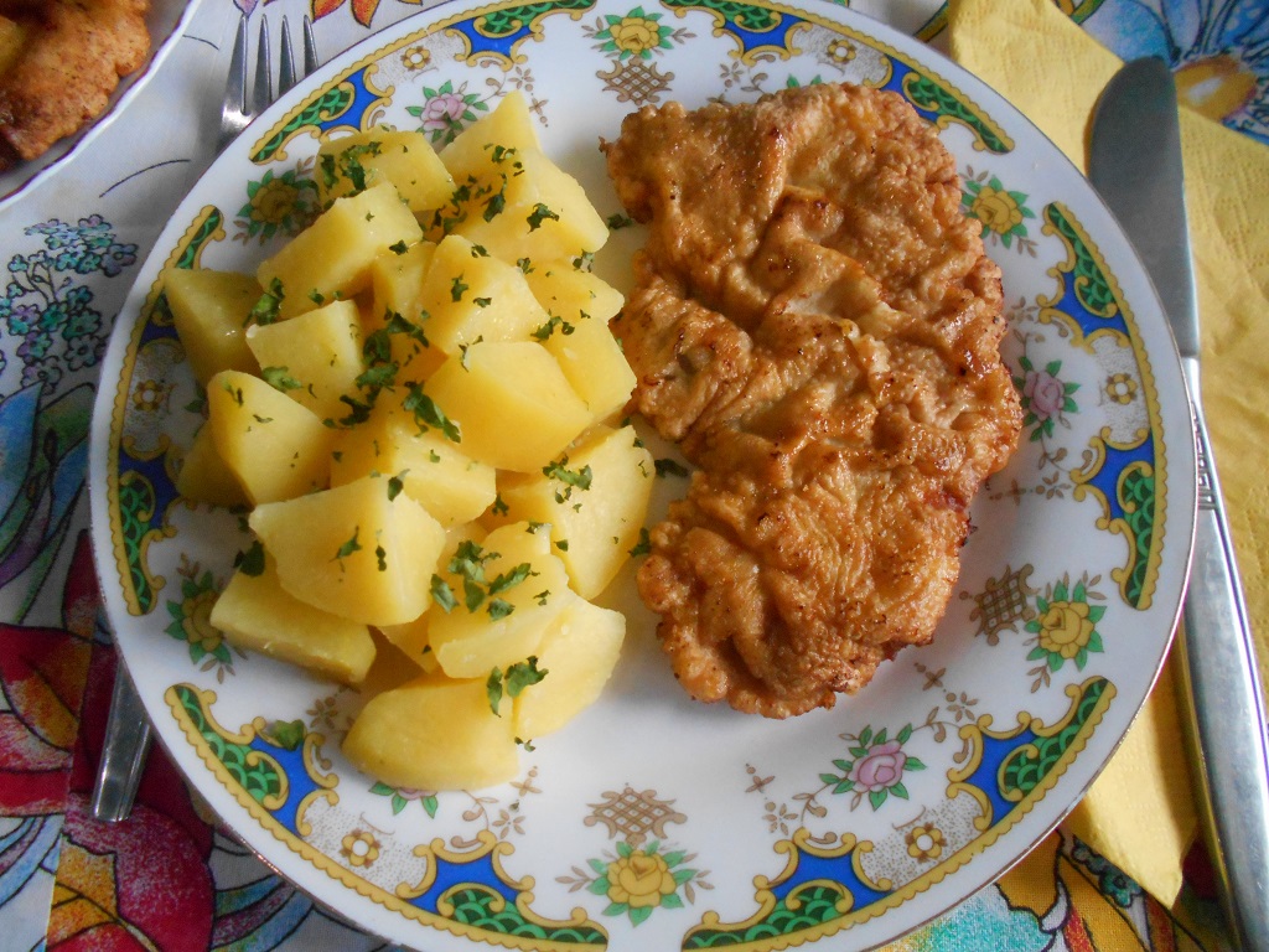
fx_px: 953
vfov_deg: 53.1
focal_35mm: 26
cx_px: 634
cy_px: 476
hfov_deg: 67.3
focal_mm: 4.6
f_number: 3.2
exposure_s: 1/200
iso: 800
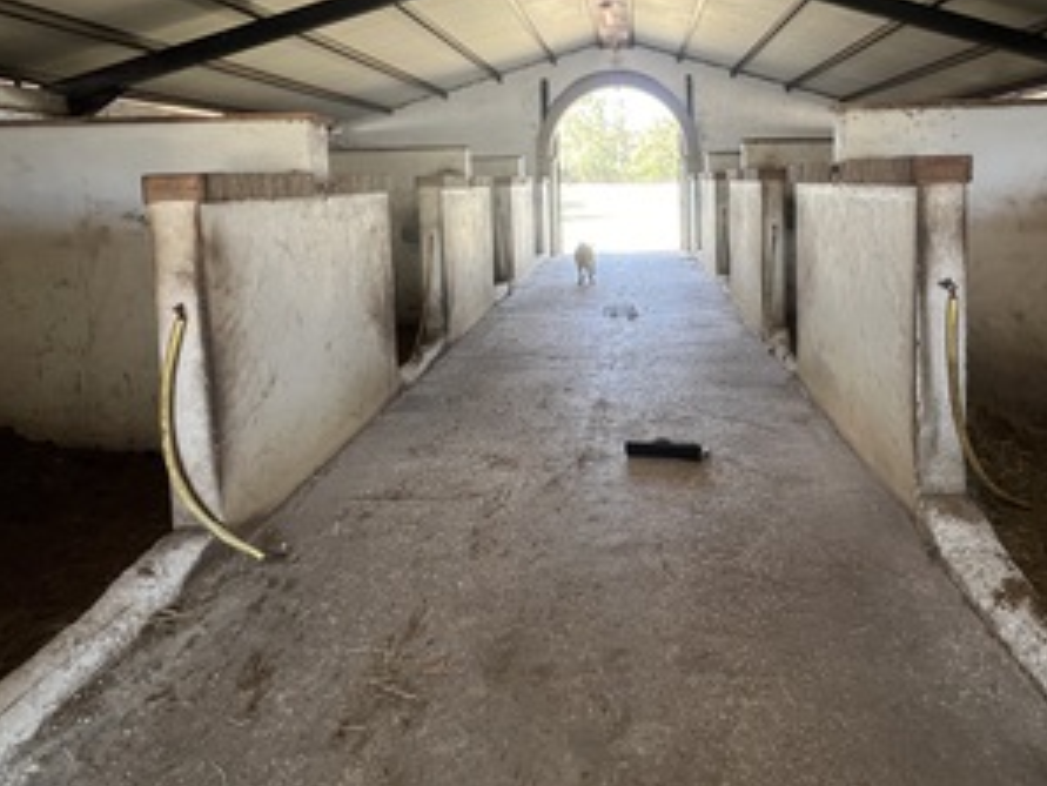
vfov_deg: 63.0
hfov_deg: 80.4
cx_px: 647
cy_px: 217
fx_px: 605
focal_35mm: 20
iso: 100
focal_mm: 1.57
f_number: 1.8
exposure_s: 1/99
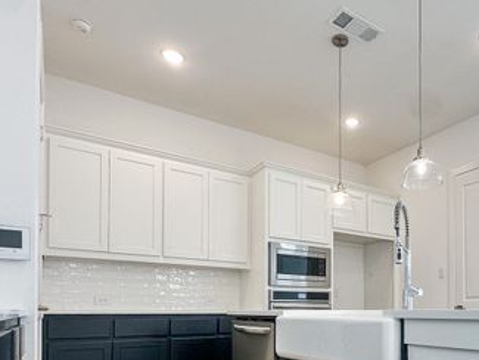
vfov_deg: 46.1
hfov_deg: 60.0
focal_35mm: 28
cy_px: 308
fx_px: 388
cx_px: 360
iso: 100
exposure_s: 1/120
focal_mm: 2.22
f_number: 2.2
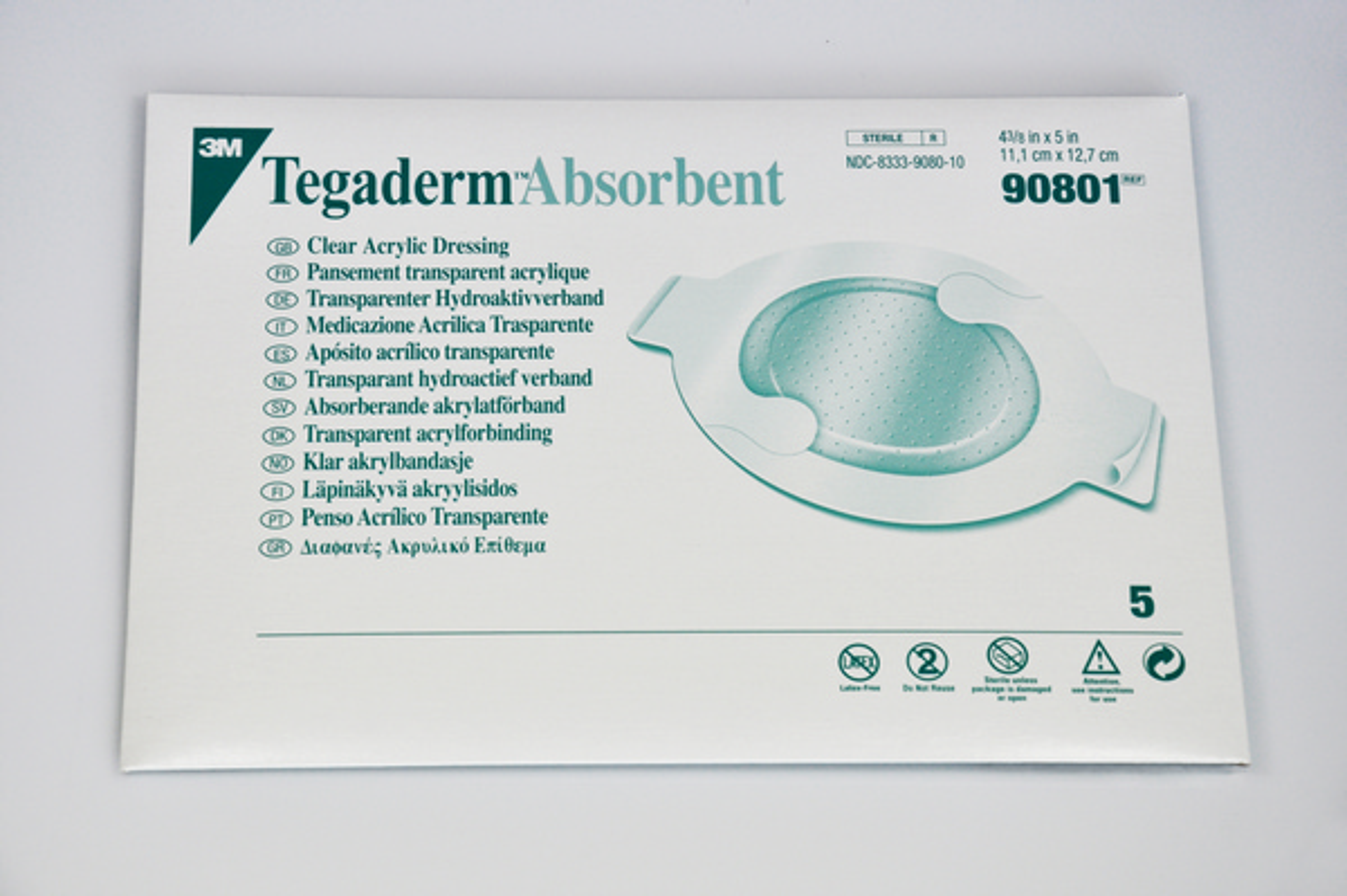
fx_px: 4767
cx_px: 674
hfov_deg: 16.1
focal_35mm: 128
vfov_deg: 10.7
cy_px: 448
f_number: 6.3
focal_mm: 85
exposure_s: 1/160
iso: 200
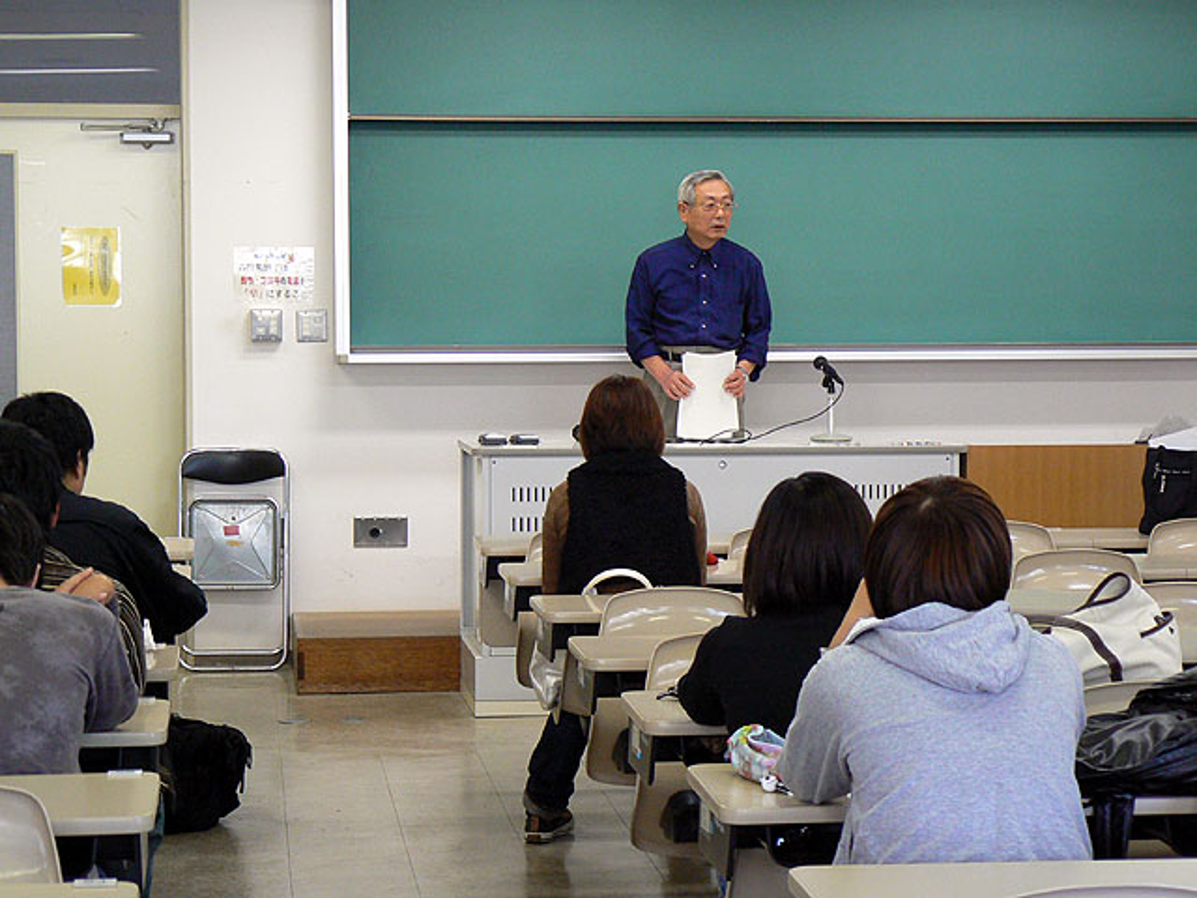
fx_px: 3078
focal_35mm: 89
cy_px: 449
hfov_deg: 22.0
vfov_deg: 16.6
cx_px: 598
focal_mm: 14.9
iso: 200
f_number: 3.2
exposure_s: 1/40
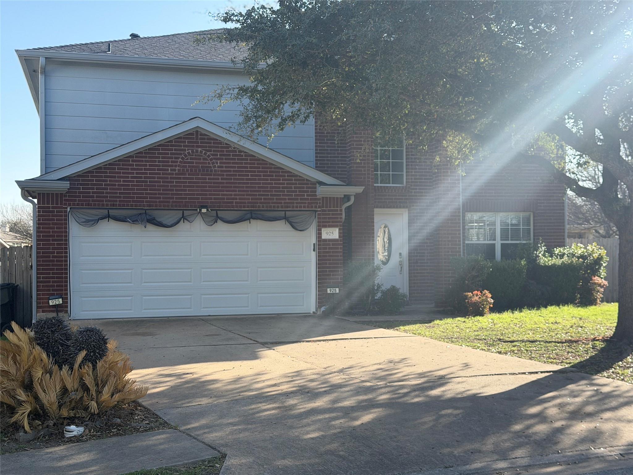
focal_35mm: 48
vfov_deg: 30.3
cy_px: 238
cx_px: 316
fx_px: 878
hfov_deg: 39.7
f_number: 1.78
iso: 100
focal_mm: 6.76
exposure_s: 1/2415
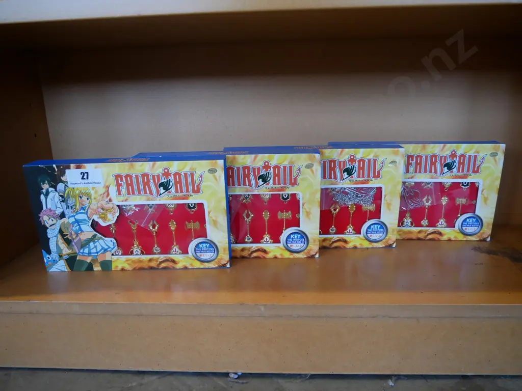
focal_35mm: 28
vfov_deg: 49.7
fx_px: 422
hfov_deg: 63.4
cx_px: 261
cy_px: 196
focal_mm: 14
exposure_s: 1/60
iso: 800
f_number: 3.6
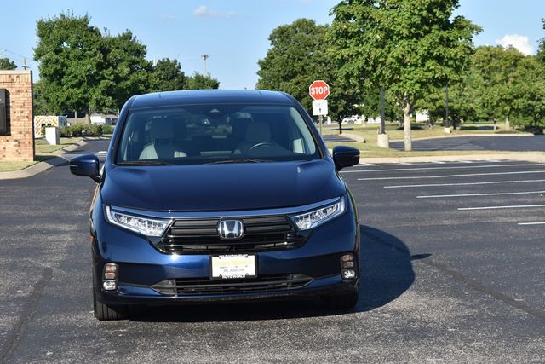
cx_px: 272
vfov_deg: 16.6
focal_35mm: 82
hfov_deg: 24.6
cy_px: 182
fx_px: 1249
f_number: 8
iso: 110
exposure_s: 1/250
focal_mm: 55
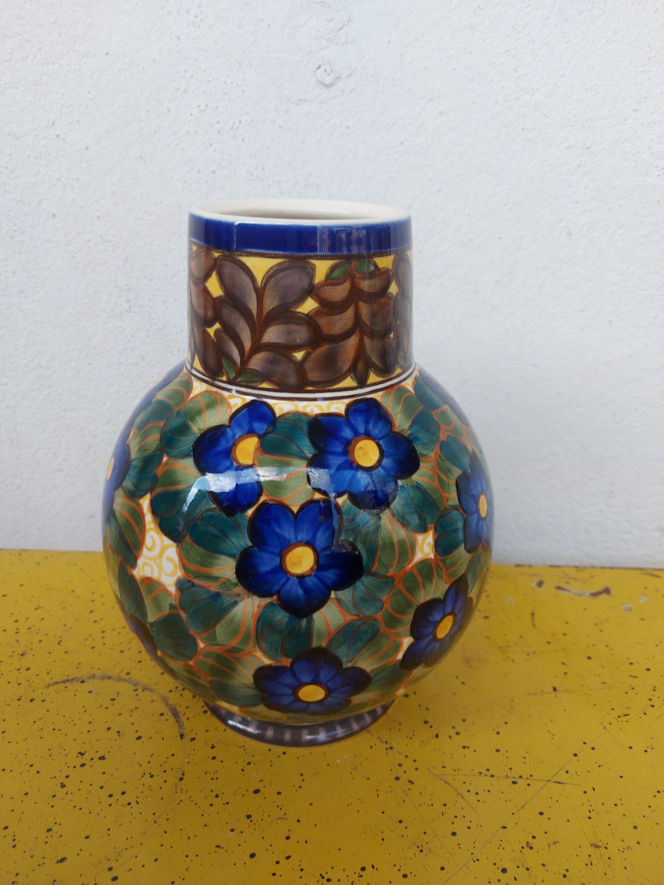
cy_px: 442
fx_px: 614
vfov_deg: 71.6
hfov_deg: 56.8
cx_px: 332
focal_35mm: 24
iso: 32
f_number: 1.8
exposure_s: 1/100
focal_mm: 5.23
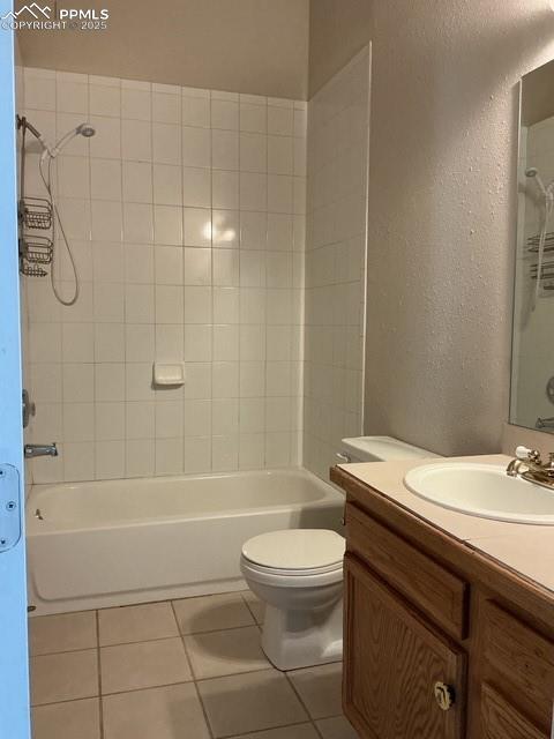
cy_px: 370
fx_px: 619
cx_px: 277
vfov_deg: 61.7
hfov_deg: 48.2
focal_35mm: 29
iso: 200
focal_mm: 3
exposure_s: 1/60
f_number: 1.8
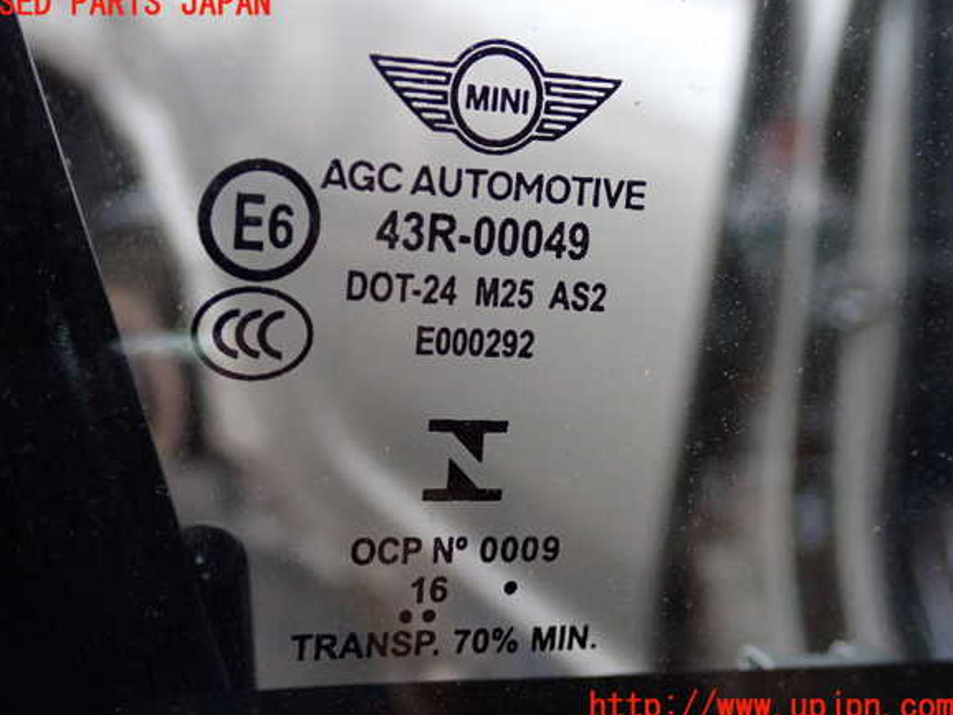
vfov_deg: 29.7
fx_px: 1349
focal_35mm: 49
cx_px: 467
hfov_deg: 38.9
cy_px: 356
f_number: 3.1
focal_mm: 8.4
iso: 640
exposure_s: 1/125
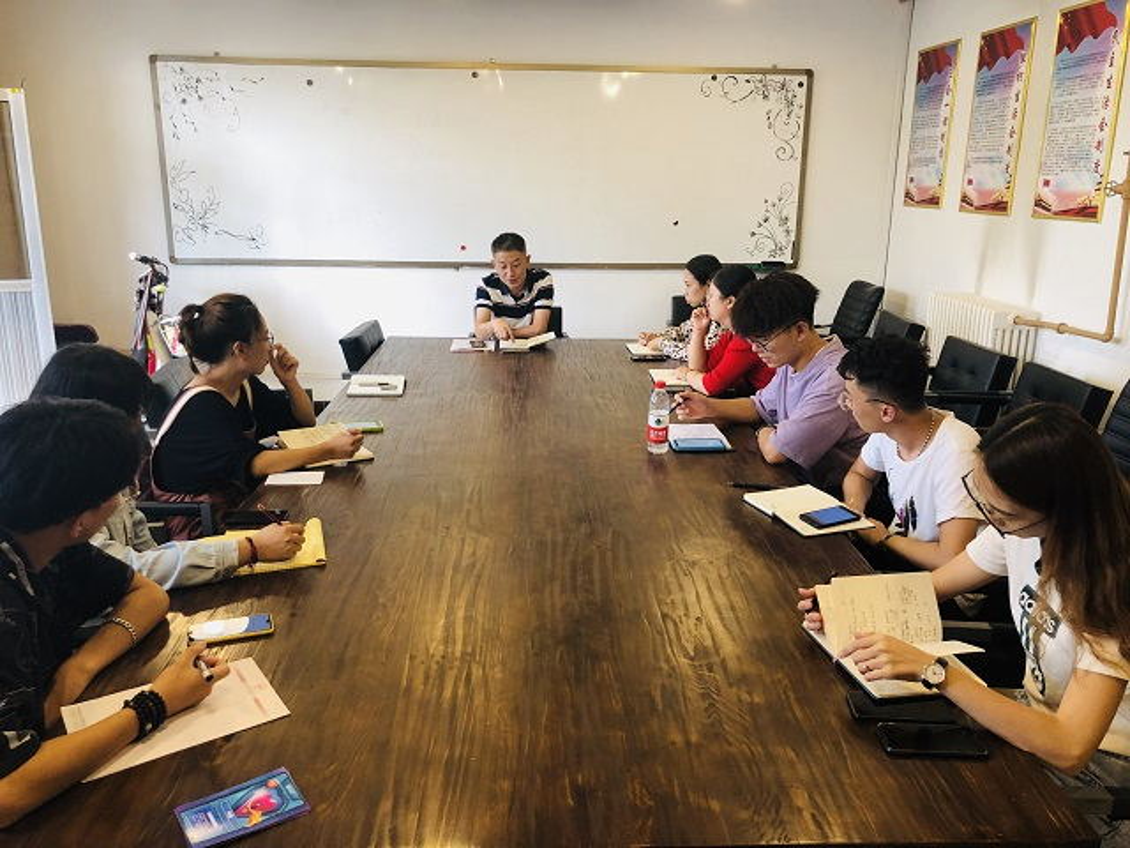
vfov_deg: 49.7
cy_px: 424
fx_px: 914
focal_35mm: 28
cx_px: 565
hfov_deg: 63.4
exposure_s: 1/25
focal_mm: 4
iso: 40
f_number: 1.8
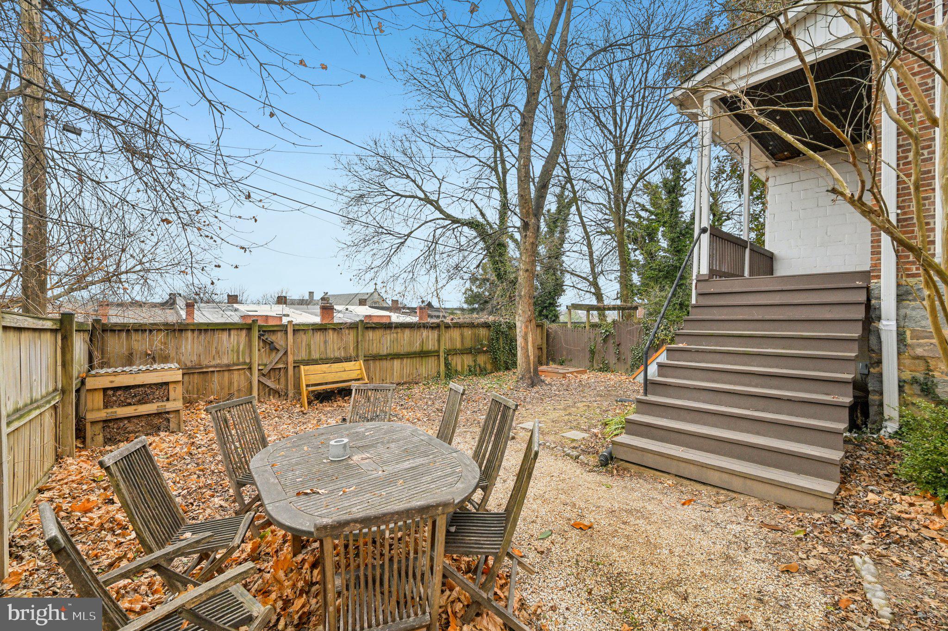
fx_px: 368
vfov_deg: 81.1
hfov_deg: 104.3
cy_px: 316
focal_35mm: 14
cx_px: 474
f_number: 8
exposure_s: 1/100
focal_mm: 14
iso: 100
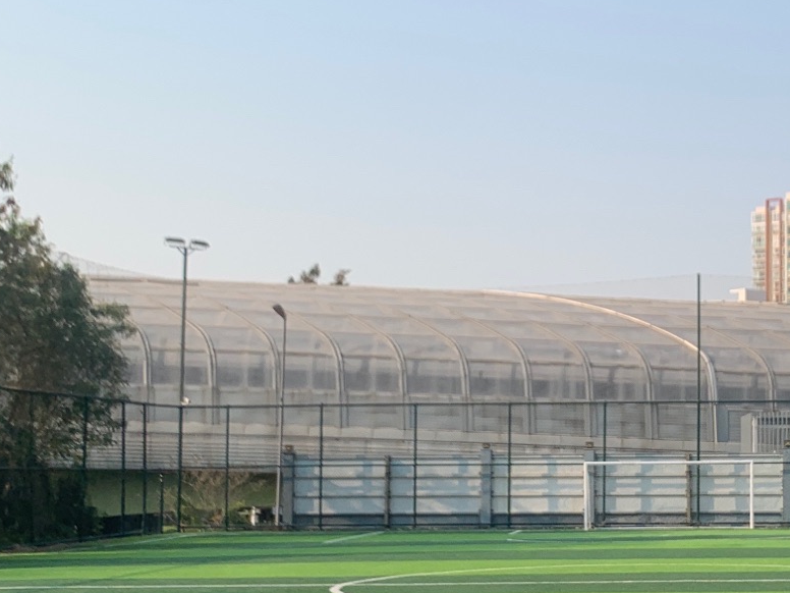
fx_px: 1529
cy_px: 443
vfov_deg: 21.7
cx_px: 693
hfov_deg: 28.0
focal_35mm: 67
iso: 25
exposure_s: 1/1661
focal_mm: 4.25
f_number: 1.8
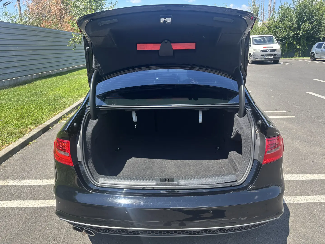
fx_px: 244
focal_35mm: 26
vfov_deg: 53.1
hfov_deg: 67.3
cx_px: 162
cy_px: 122
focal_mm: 5.96
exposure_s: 1/894
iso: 50
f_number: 1.6
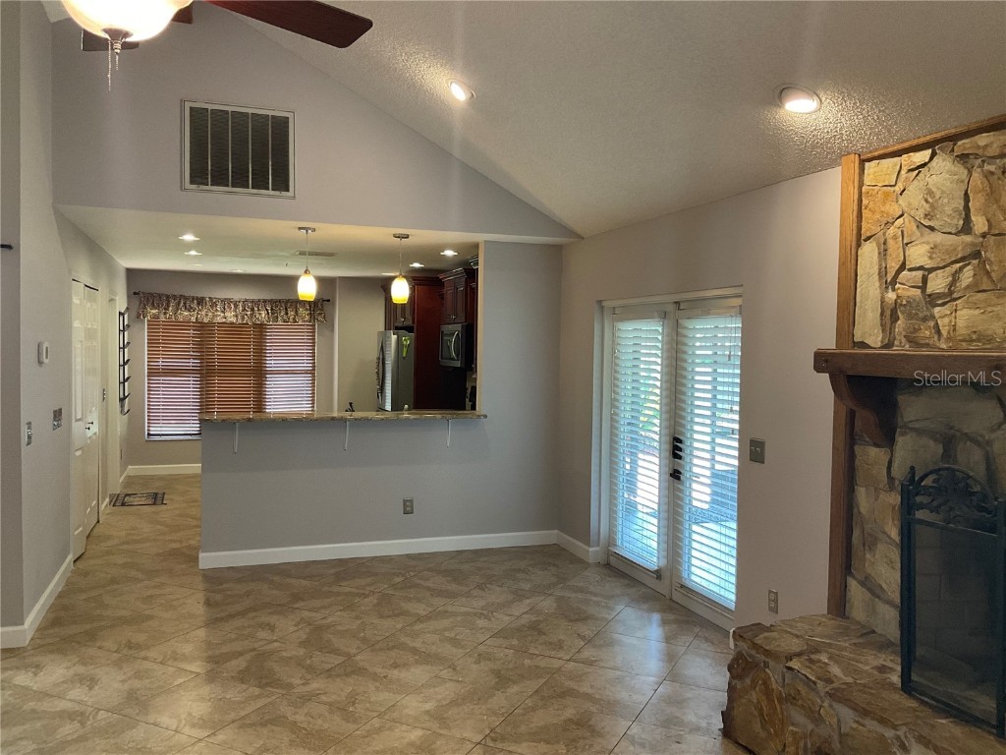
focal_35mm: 29
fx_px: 843
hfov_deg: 61.7
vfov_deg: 48.2
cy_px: 378
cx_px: 503
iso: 125
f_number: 1.8
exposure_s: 1/60
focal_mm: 3
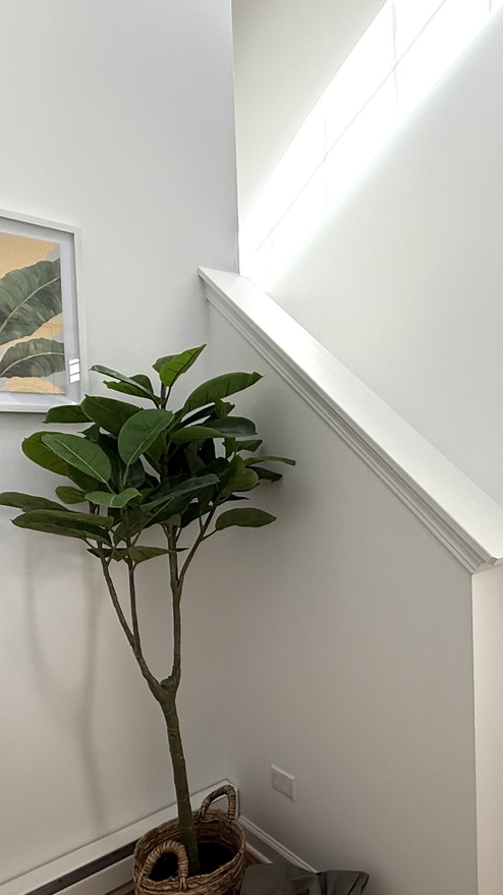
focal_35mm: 25
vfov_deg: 73.9
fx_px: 593
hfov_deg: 44.4
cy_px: 482
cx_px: 379
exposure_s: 1/156
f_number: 2.2
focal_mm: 2.22
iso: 64
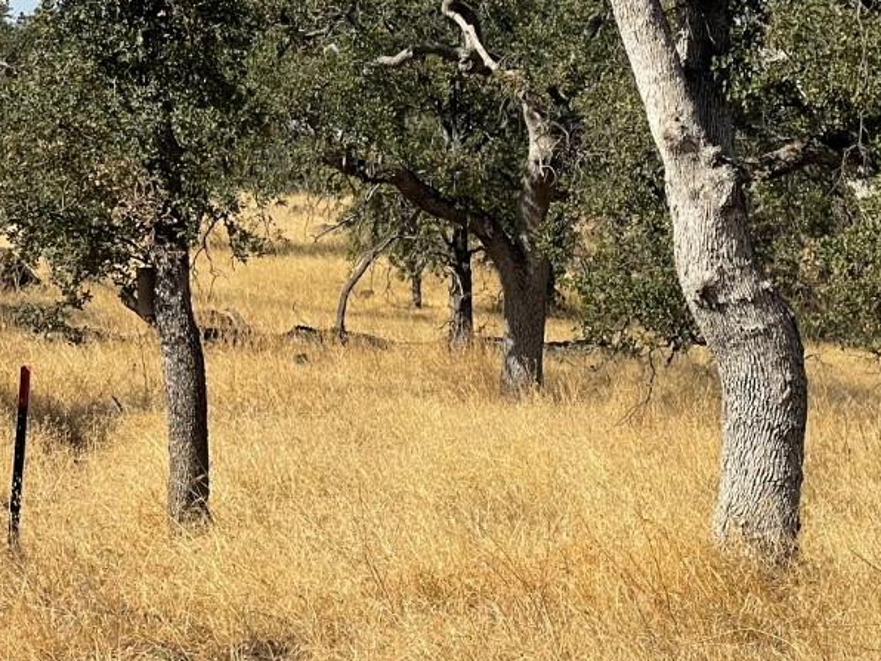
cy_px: 282
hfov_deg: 12.1
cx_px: 866
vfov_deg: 9.2
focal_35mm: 161
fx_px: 4098
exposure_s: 1/1179
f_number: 2.2
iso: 20
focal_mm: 7.5
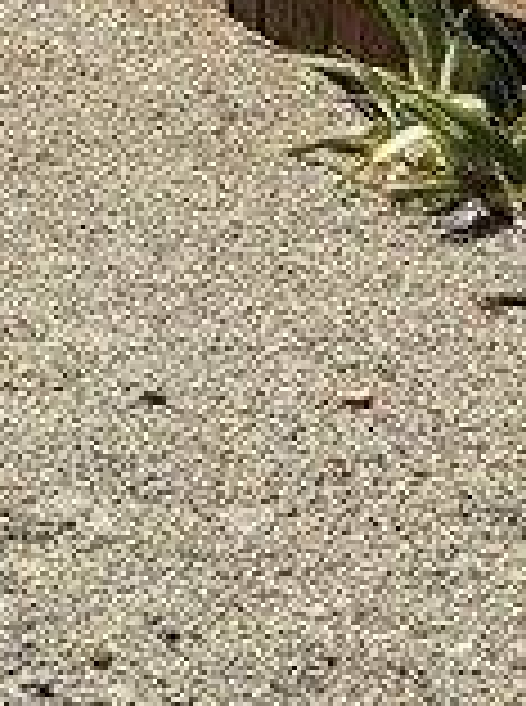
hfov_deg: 8.1
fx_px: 3194
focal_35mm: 157
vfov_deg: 12.0
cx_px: -1048
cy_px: -391
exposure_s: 1/2299
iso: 80
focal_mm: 6.76
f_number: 1.78
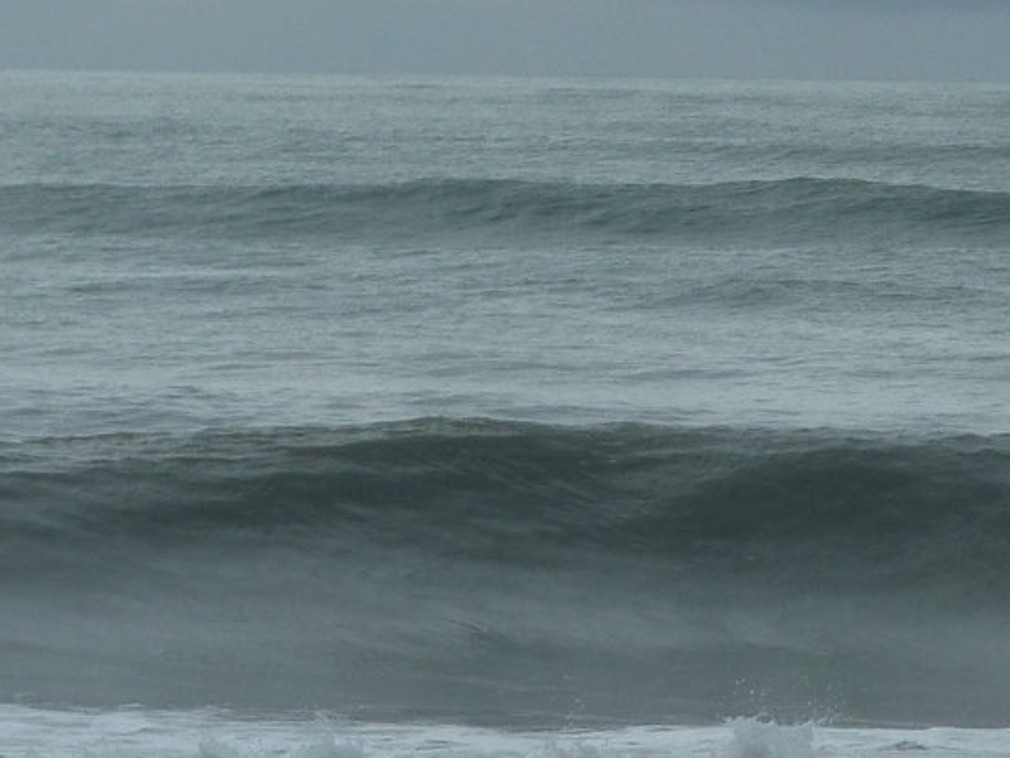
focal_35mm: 612
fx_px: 17860
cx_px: 734
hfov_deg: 3.2
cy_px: 414
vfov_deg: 2.4
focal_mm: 34.4
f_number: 5.6
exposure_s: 1/400
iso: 80
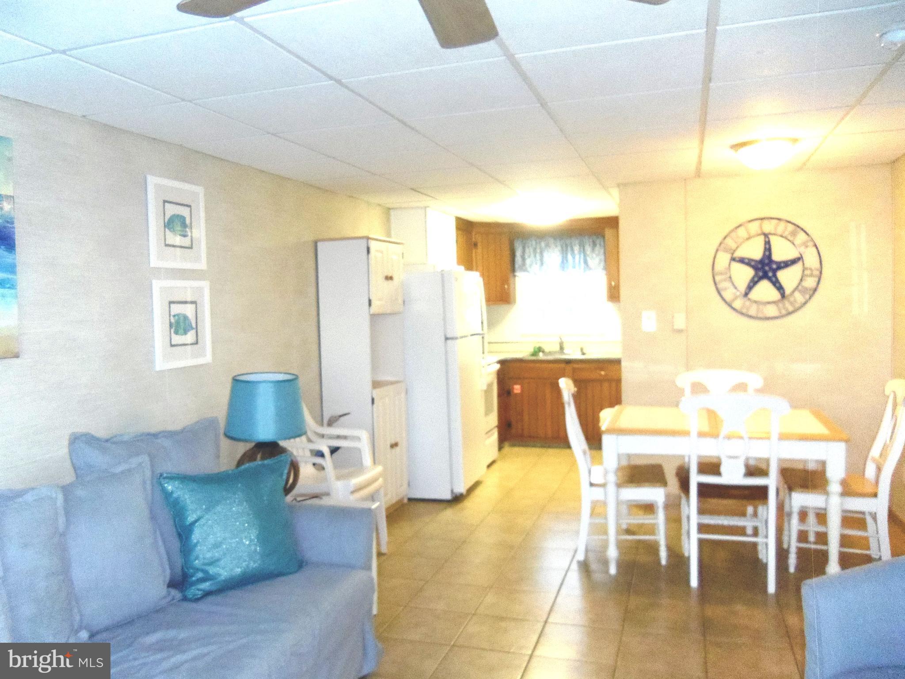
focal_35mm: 28
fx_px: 732
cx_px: 452
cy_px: 340
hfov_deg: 63.4
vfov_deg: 49.7
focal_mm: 5
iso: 800
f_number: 3.9
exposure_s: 1/40
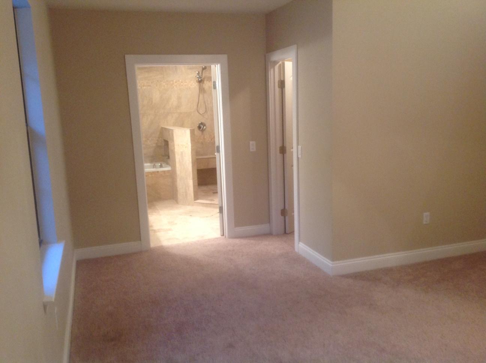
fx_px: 491
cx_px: 243
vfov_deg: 40.6
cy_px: 182
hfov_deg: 52.7
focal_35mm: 35
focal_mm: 4.28
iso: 160
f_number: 2.4
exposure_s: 1/15
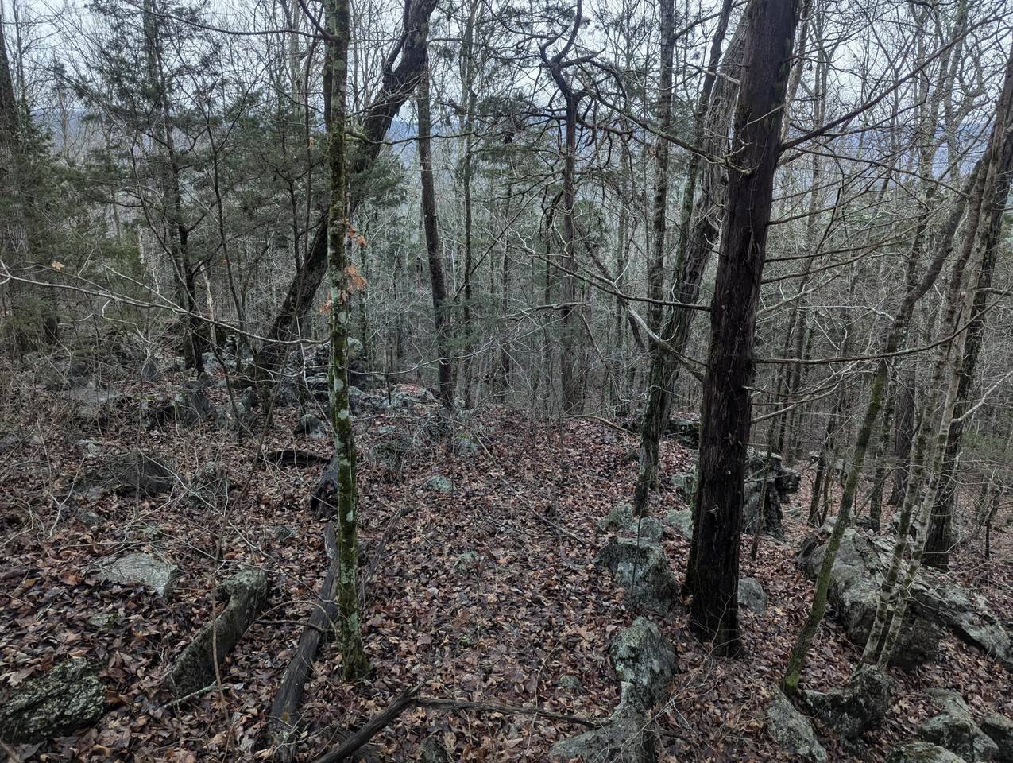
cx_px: 506
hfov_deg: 71.5
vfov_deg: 56.9
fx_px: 703
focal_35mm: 24
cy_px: 382
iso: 136
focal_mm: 6.81
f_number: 1.85
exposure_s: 1/23.8
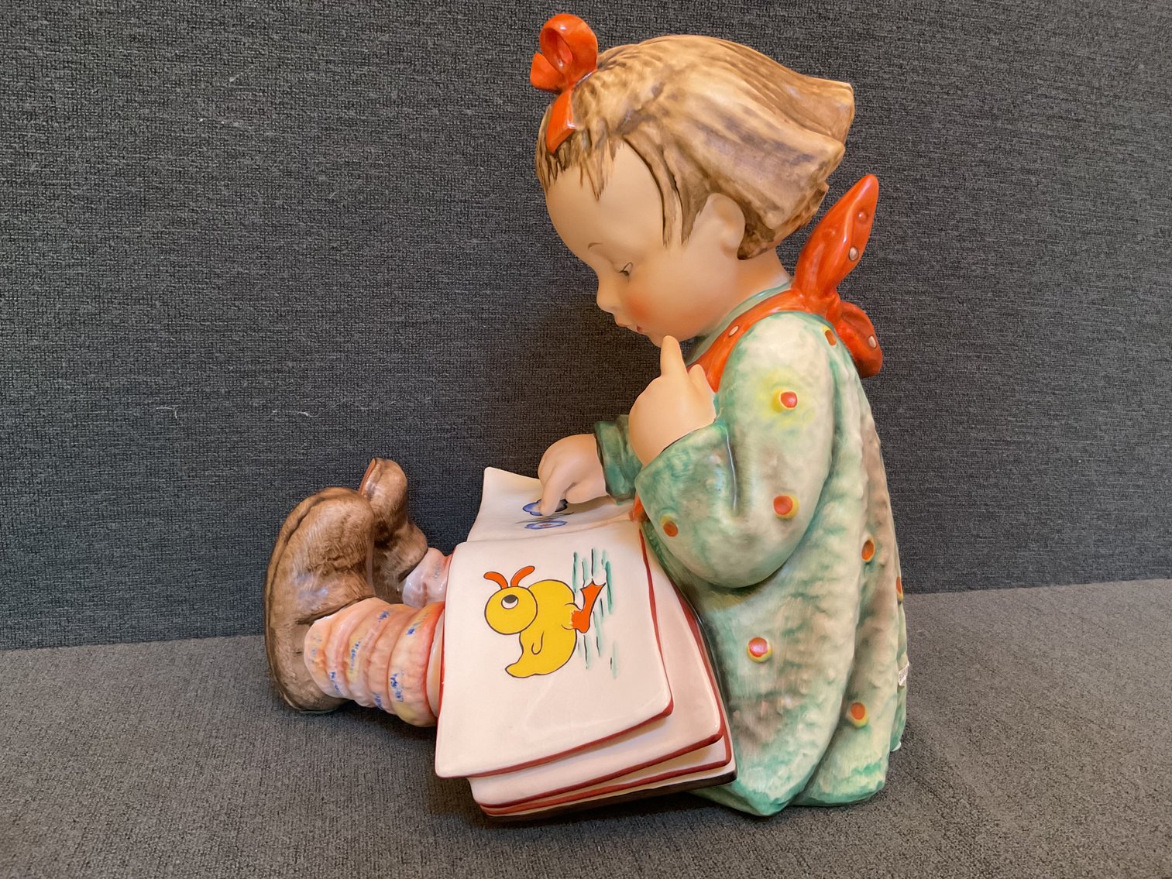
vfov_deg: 48.2
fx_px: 982
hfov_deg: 61.7
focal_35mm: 29
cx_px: 586
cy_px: 440
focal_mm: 3
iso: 250
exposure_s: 1/40
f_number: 1.8
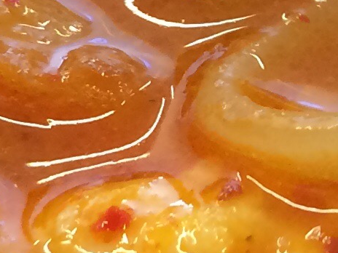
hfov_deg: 9.2
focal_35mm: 204
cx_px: 624
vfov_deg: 7.1
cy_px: -163
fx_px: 1992
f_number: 2.2
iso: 40
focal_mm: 4.15
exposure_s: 1/40
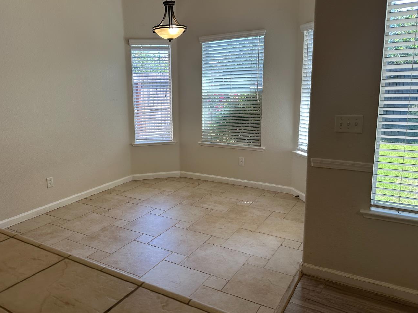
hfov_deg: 63.1
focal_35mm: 28
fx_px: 338
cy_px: 149
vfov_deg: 49.7
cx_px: 175
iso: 64
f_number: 1.78
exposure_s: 1/242
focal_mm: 6.86
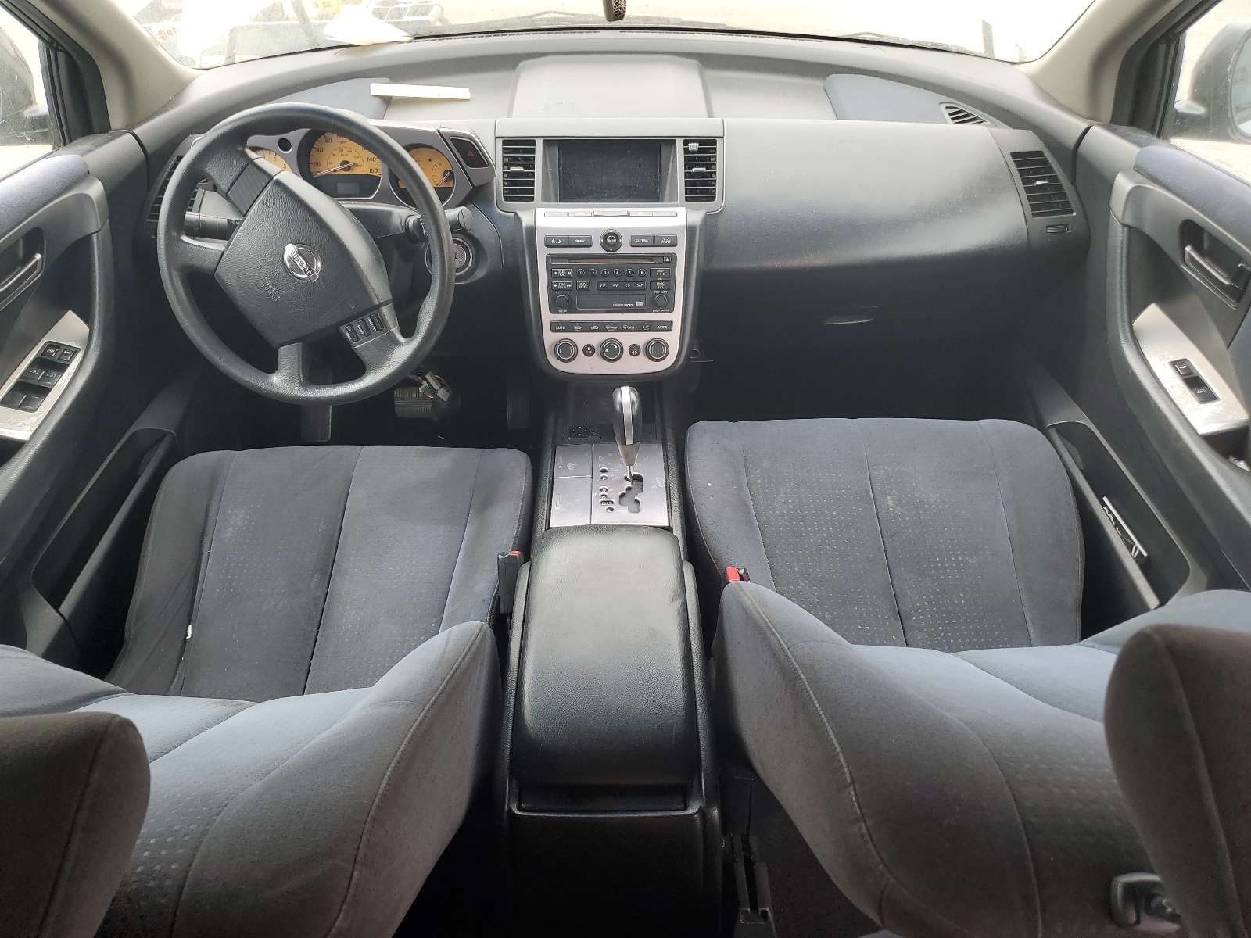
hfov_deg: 67.3
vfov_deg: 53.1
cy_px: 469
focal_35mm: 26
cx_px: 626
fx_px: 940
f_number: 1.5
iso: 50
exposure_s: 1/263
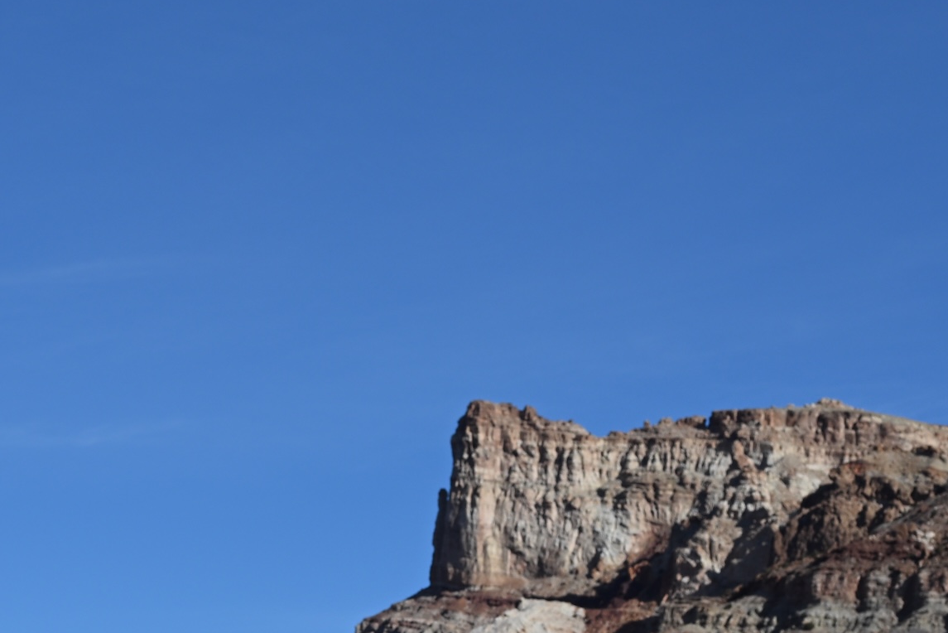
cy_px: 674
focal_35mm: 132
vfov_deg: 10.3
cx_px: 219
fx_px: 3477
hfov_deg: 15.4
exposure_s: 1/2000
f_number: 6.3
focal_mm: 50
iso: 200
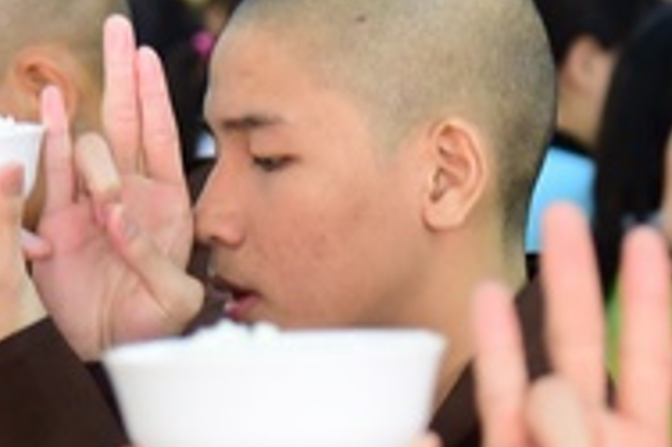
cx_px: 143
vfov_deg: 6.1
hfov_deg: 9.1
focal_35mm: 225
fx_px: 4196
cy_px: 383
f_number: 4
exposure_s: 1/40
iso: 2000
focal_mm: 65
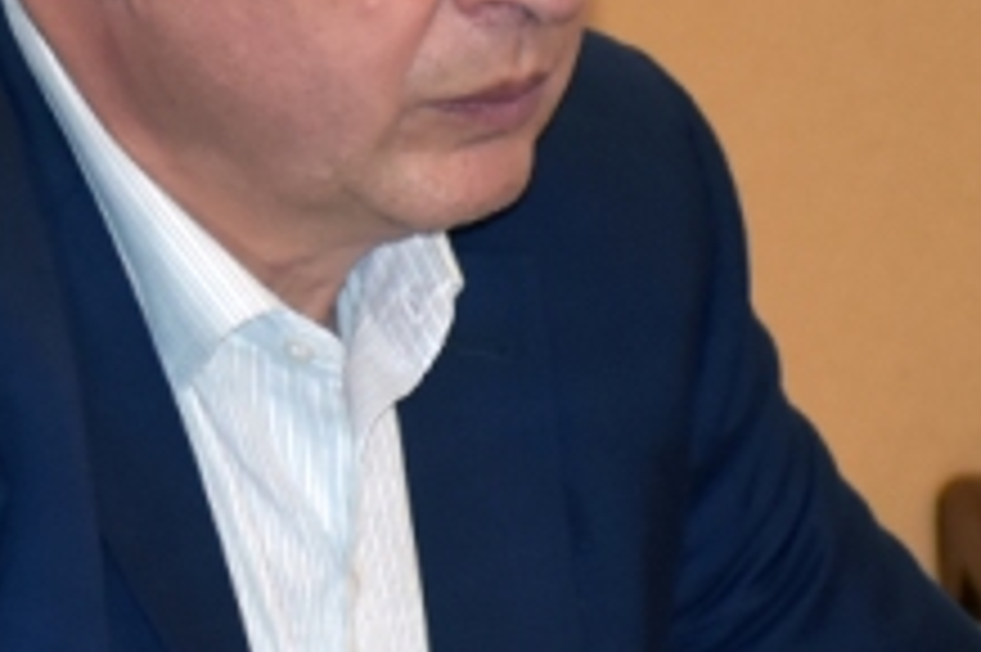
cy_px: 128
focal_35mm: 494
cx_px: -400
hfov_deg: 4.2
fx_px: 13451
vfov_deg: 2.8
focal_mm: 70
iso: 800
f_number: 5
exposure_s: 1/60
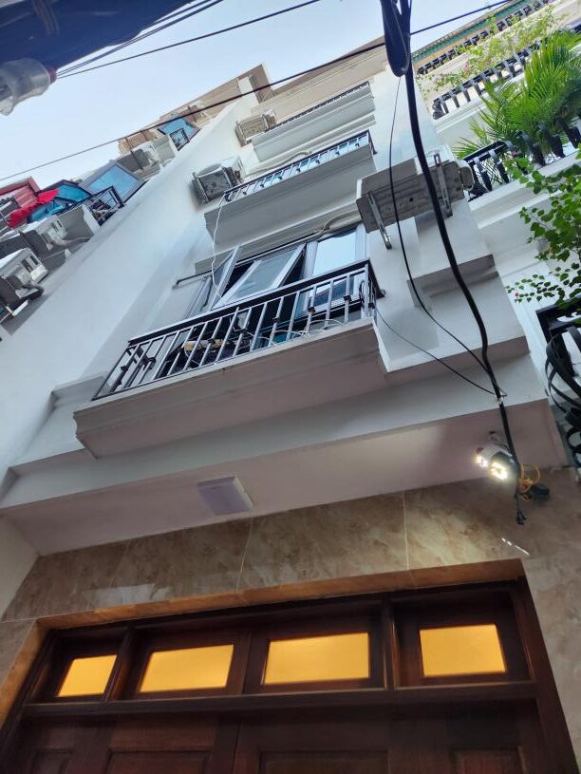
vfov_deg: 73.9
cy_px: 387
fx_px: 514
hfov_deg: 58.9
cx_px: 290
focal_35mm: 23
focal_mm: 5.4
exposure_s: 1/100
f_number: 1.8
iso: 125
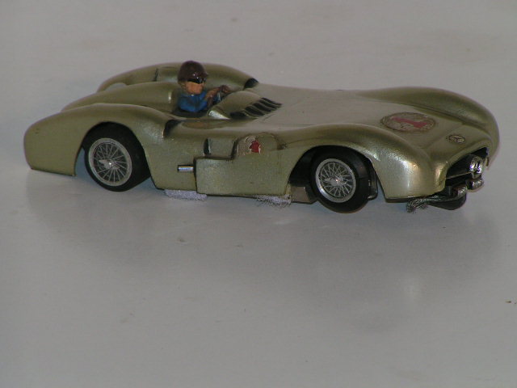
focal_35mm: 380
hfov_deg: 5.2
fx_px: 5675
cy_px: 194
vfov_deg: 3.9
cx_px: 258
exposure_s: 1/400
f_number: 5.6
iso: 100
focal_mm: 58
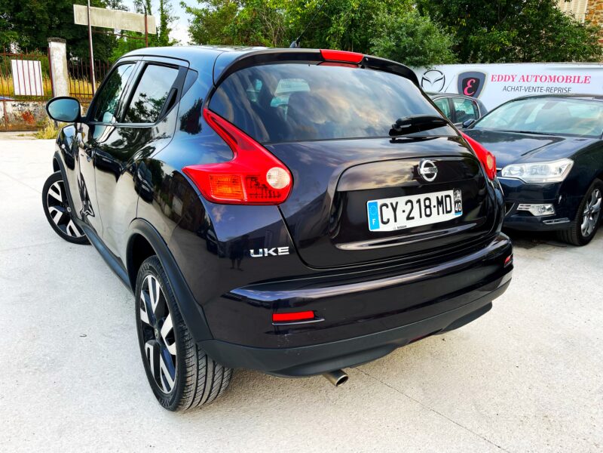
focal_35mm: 26
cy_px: 226
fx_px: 453
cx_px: 302
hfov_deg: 67.3
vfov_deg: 53.1
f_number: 1.6
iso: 32
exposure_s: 1/148
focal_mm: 5.1
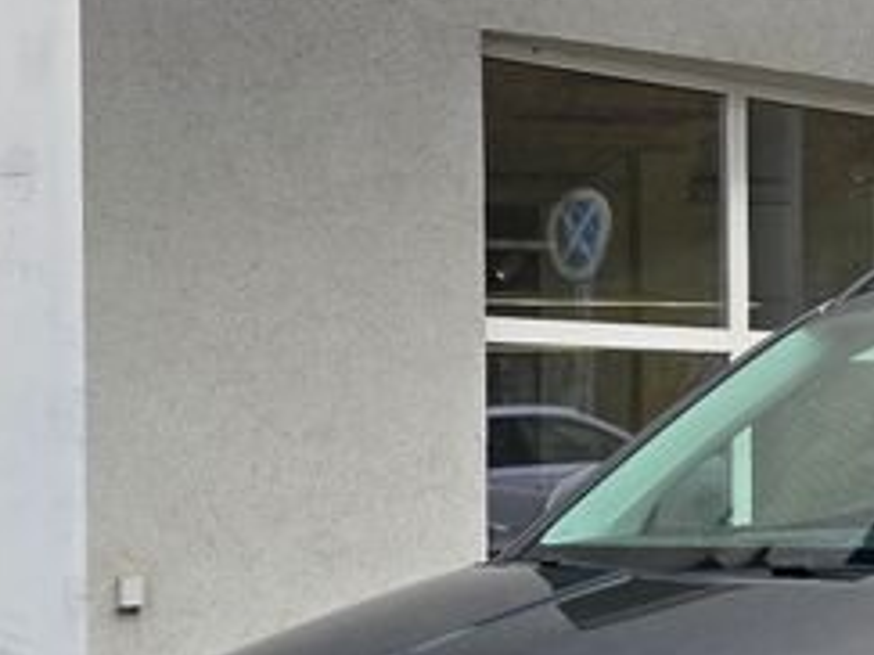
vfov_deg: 15.2
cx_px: 849
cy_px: 432
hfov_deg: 19.7
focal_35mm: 97
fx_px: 2448
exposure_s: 1/280
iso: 12
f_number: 1.7
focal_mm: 6.3
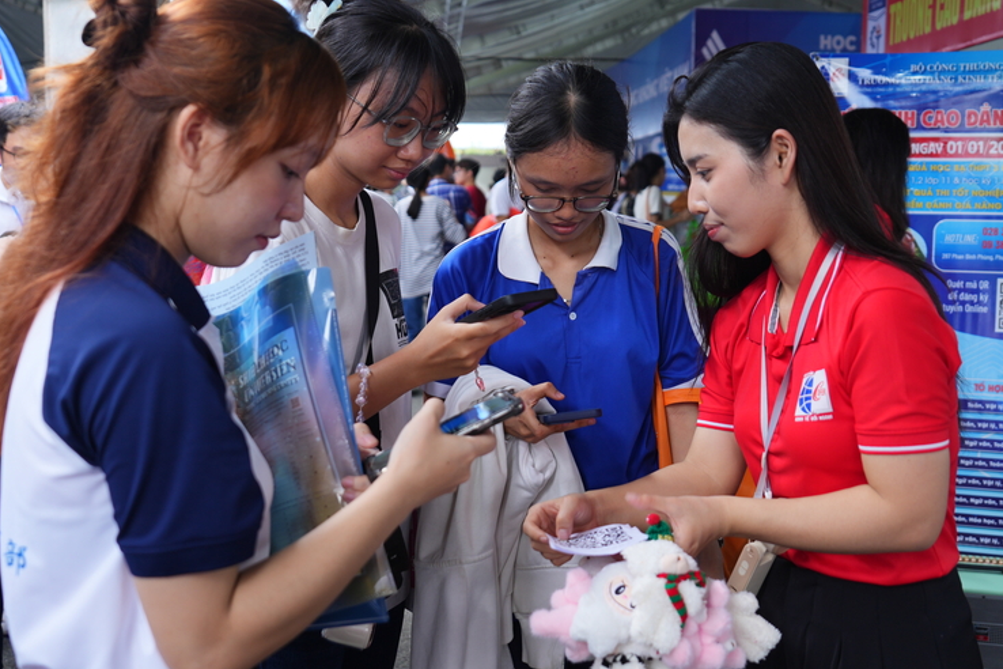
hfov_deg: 49.5
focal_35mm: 39
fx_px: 1086
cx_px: 485
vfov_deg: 34.2
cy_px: 311
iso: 125
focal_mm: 24
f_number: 2.8
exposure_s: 1/60
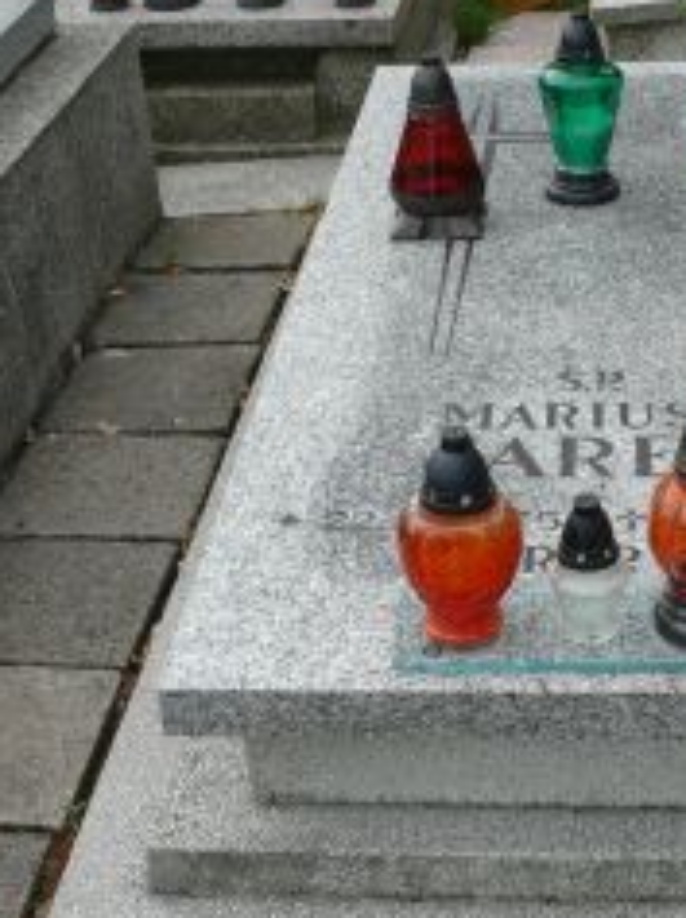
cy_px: 387
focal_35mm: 71
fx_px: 1881
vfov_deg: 27.4
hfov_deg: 20.4
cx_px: 566
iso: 100
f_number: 4
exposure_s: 1/250
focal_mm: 7.4
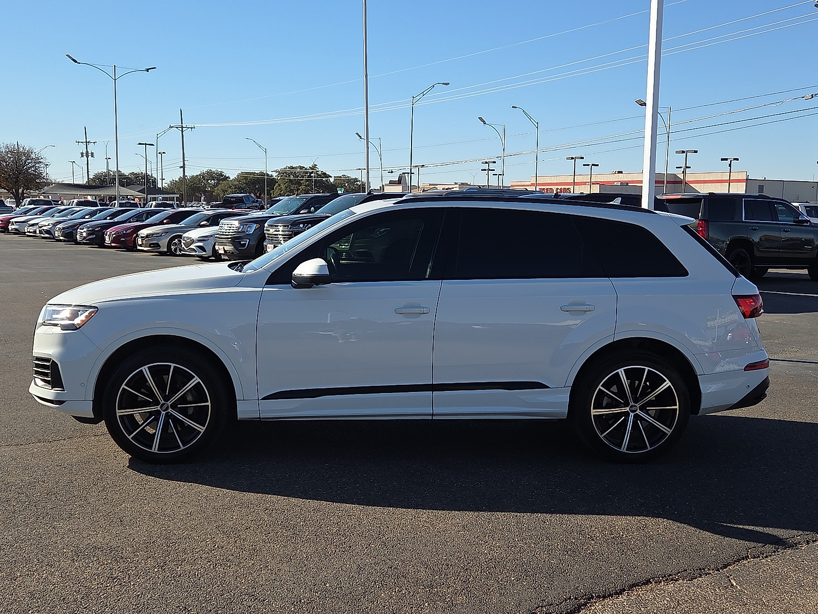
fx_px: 922
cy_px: 307
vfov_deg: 36.8
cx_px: 409
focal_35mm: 39
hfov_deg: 47.9
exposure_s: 1/5000
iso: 76
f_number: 1.8
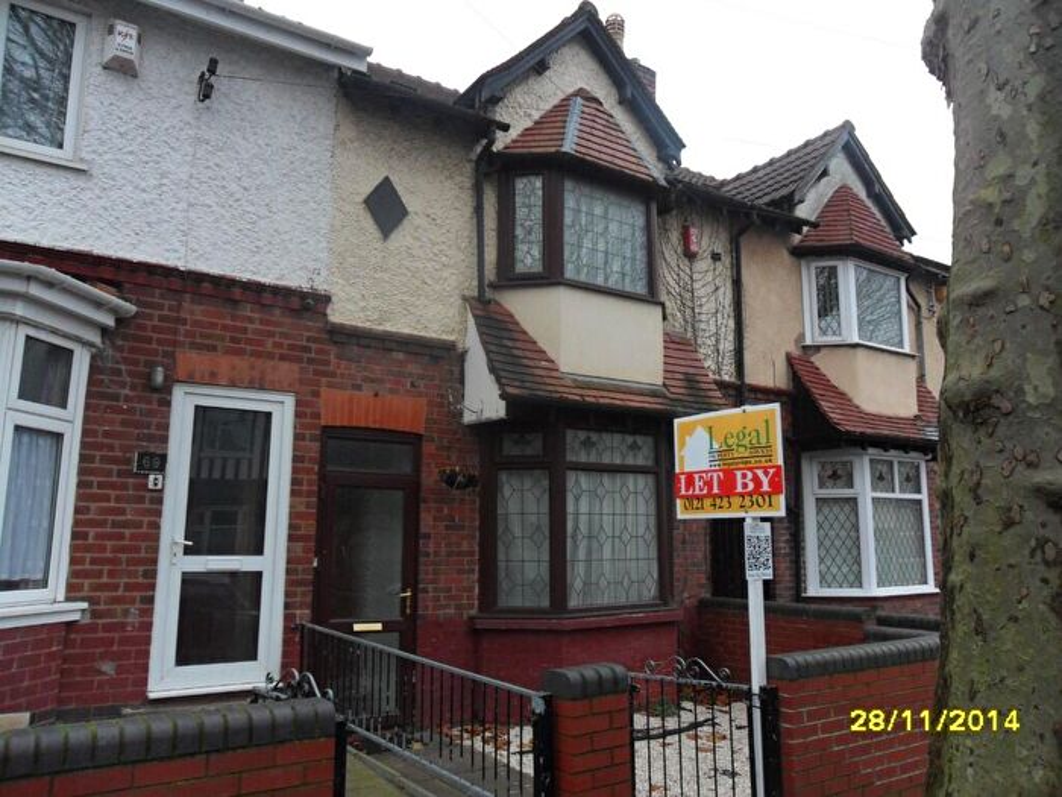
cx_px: 531
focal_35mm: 27
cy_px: 398
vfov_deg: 51.4
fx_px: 828
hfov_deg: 65.3
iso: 120
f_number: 3.5
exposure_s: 1/45
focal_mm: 4.9
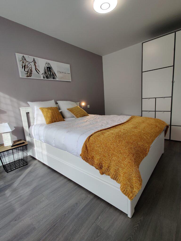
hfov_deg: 89.9
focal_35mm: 13
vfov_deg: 106.2
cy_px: 120
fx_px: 91
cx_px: 90
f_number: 2.2
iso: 100
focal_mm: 2.25
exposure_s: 1/105
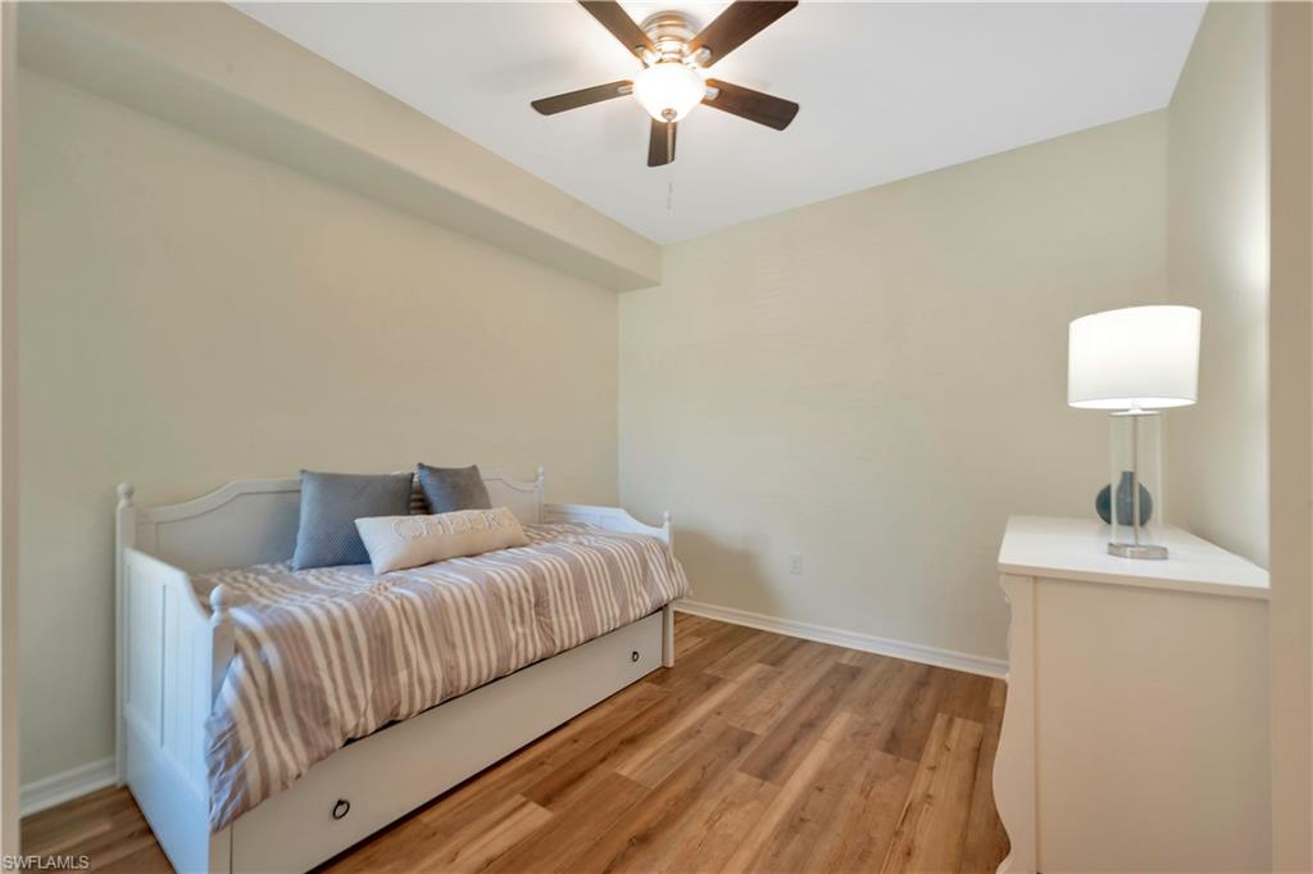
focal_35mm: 14
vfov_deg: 81.1
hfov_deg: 104.3
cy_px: 437
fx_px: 510
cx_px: 656
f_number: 11
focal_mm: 14
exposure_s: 1/4
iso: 125
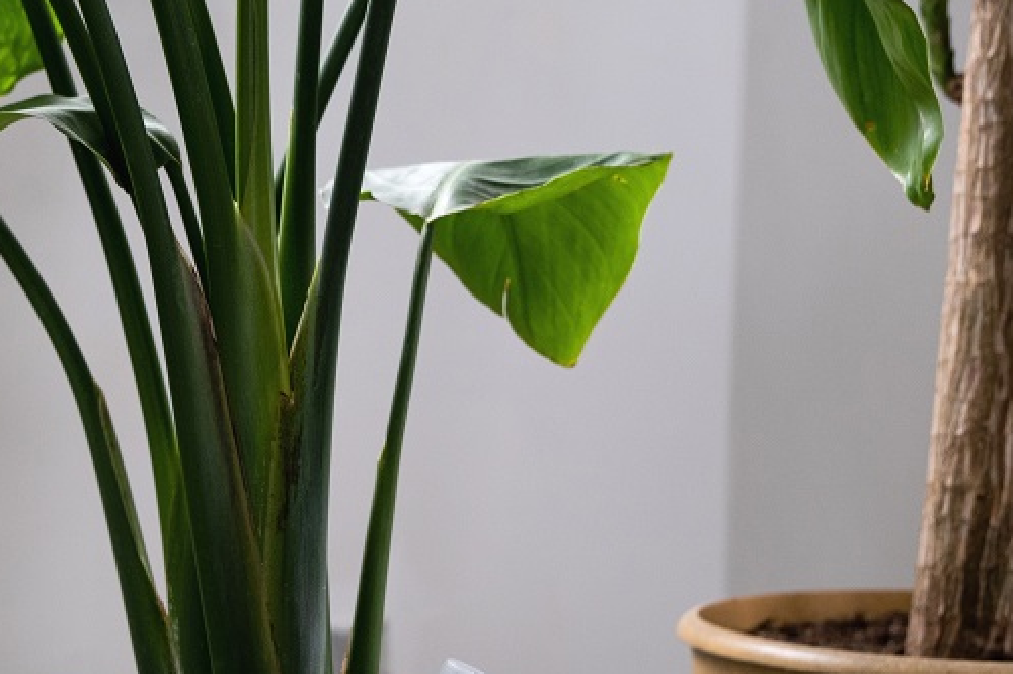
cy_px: 524
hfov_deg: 22.0
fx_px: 2588
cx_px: 253
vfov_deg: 14.8
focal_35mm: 92
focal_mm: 30.8
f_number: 4
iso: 400
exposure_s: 1/160
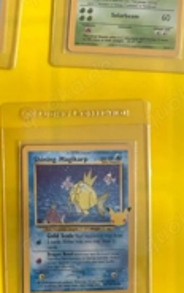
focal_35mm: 55
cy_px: 111
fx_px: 440
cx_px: -21
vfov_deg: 36.7
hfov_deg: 22.2
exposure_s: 1/105
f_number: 1.78
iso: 250
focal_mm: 6.86
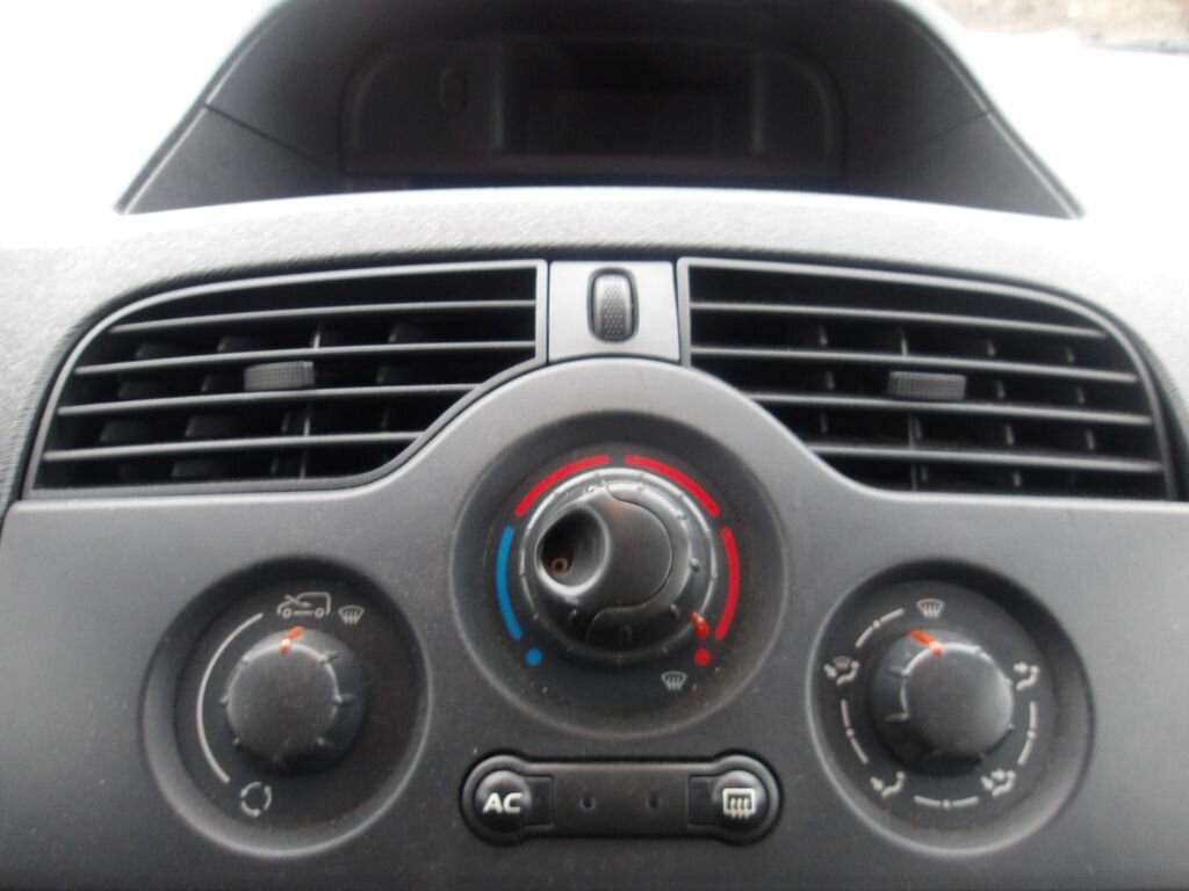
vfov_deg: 51.4
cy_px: 446
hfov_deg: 65.3
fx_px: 927
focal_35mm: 27
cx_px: 594
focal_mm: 4.9
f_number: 3
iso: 269
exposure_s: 1/15
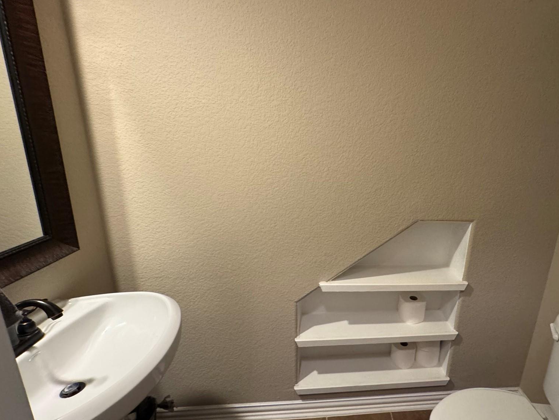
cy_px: 213
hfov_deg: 82.8
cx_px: 355
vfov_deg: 68.7
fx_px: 307
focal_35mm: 19
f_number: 2.2
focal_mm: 2.22
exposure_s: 1/60
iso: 400
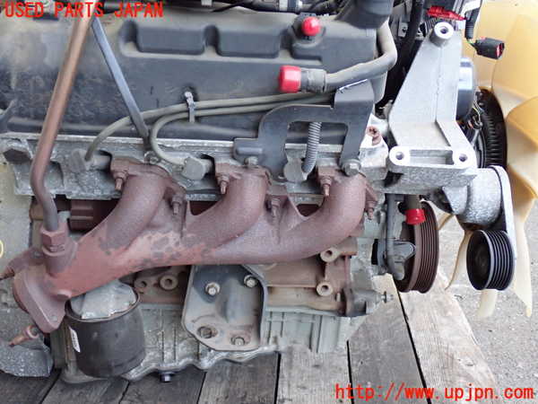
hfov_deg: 45.8
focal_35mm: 41
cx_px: 269
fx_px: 637
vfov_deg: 35.1
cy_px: 202
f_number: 2.8
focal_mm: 7.31
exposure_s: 1/40
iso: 640
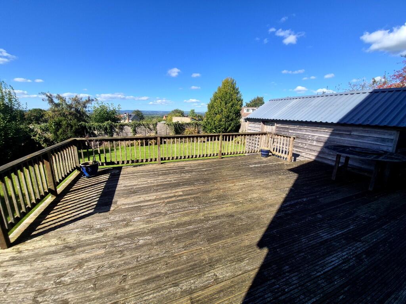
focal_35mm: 13
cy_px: 152
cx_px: 203
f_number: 2.2
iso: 50
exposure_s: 1/1676
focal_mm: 1.74
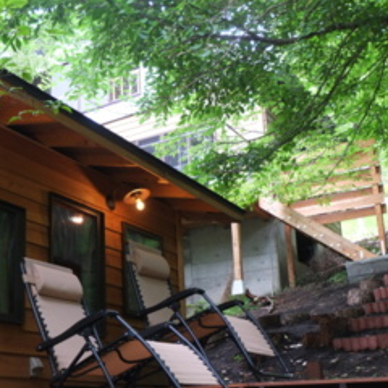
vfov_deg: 33.3
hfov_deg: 32.9
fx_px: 647
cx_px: 110
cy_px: 239
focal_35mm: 51
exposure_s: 1/20
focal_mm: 21.1
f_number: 4
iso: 400
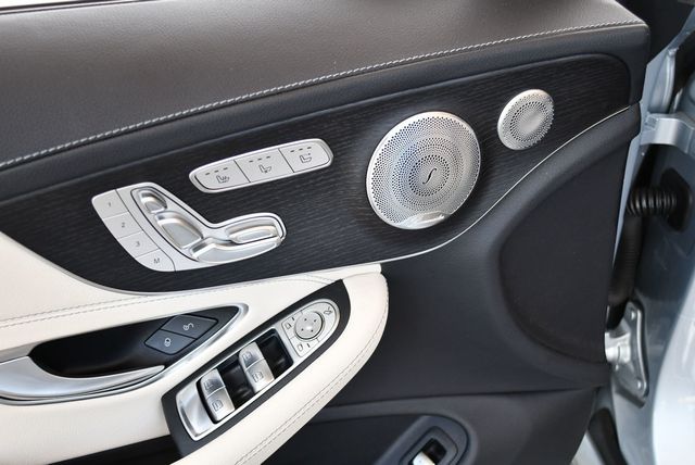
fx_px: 850
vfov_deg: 30.6
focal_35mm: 44
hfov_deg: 44.5
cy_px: 232
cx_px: 348
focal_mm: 22
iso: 400
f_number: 3.8
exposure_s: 1/250
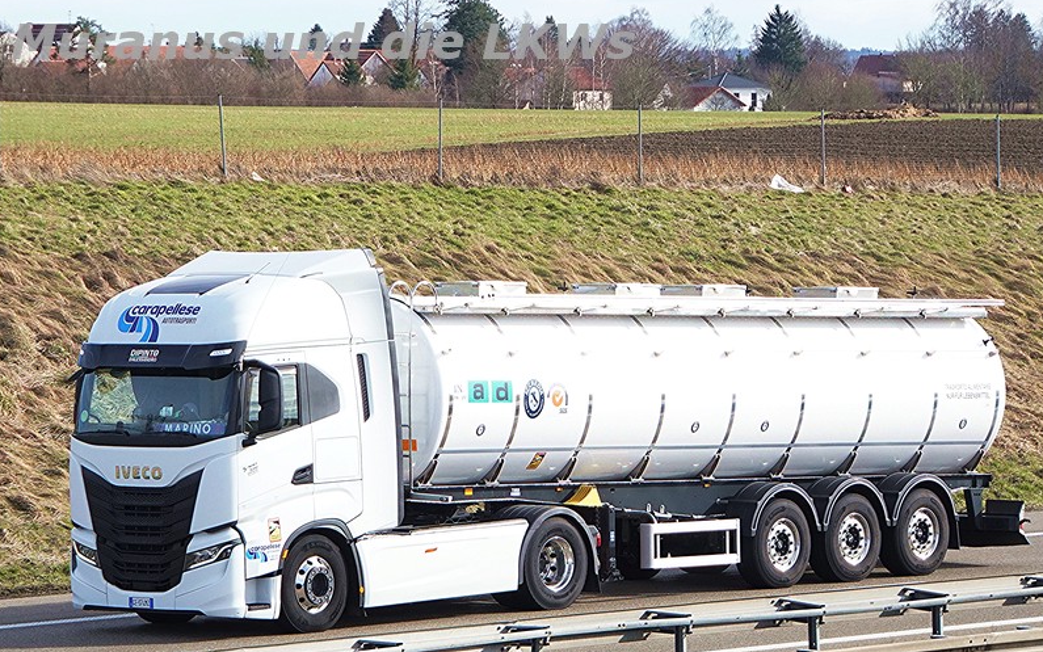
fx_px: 3489
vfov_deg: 10.7
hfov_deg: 17.0
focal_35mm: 123
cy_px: 333
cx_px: 522
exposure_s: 1/1600
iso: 1000
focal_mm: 79.8
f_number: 6.3
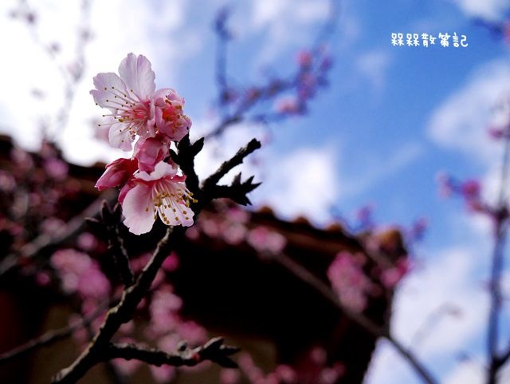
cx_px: 255
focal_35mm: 28
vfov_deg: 49.8
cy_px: 192
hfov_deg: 63.4
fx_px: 413
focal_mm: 14
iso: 200
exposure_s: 1/2500
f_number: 4
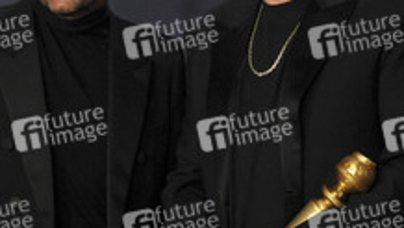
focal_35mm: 259
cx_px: 195
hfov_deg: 8.3
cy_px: 83
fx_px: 2777
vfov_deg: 4.7
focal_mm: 120
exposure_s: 1/160
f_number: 5.6
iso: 2500
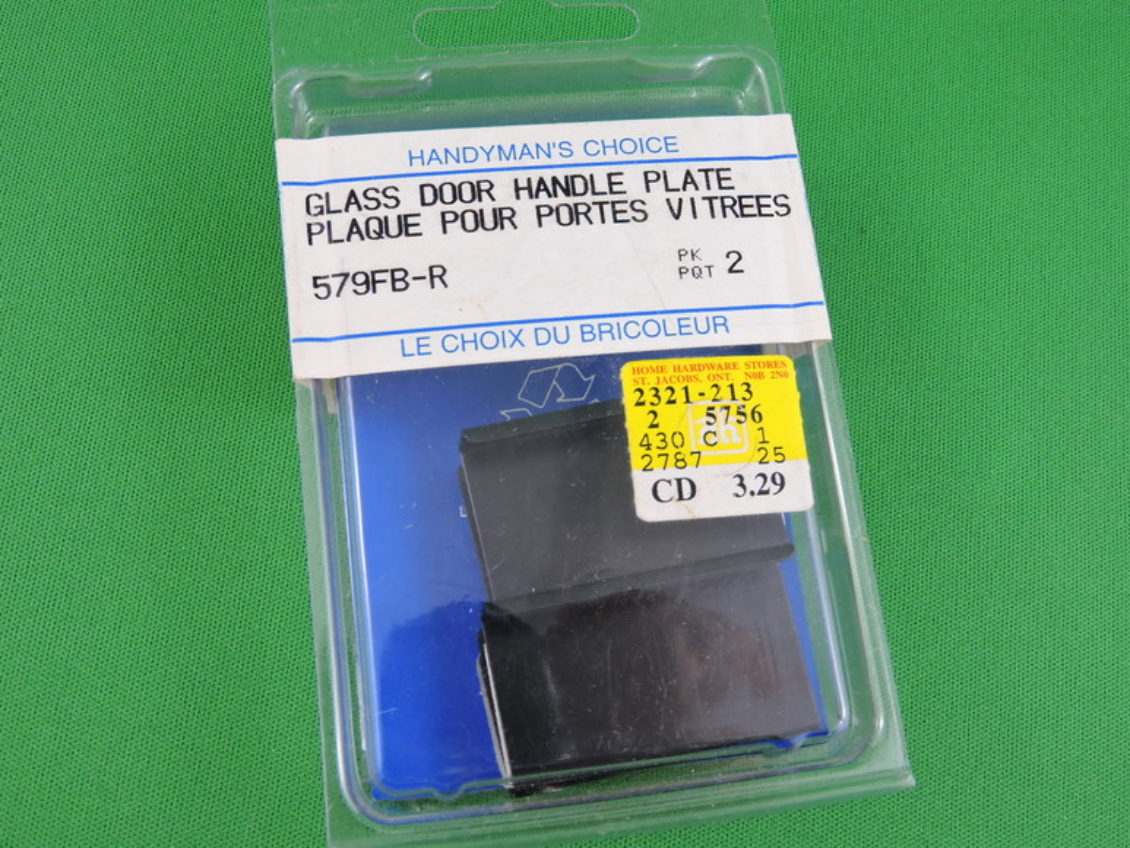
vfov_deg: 36.0
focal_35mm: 40
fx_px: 1306
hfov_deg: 46.8
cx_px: 565
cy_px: 424
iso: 110
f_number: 3.8
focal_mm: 7.2
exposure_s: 1/30
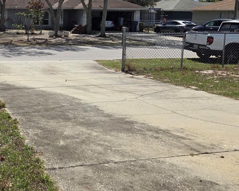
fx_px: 347
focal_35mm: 49
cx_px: 31
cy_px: 69
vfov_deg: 30.7
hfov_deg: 36.1
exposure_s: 1/2851
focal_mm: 5.4
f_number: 1.8
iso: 25
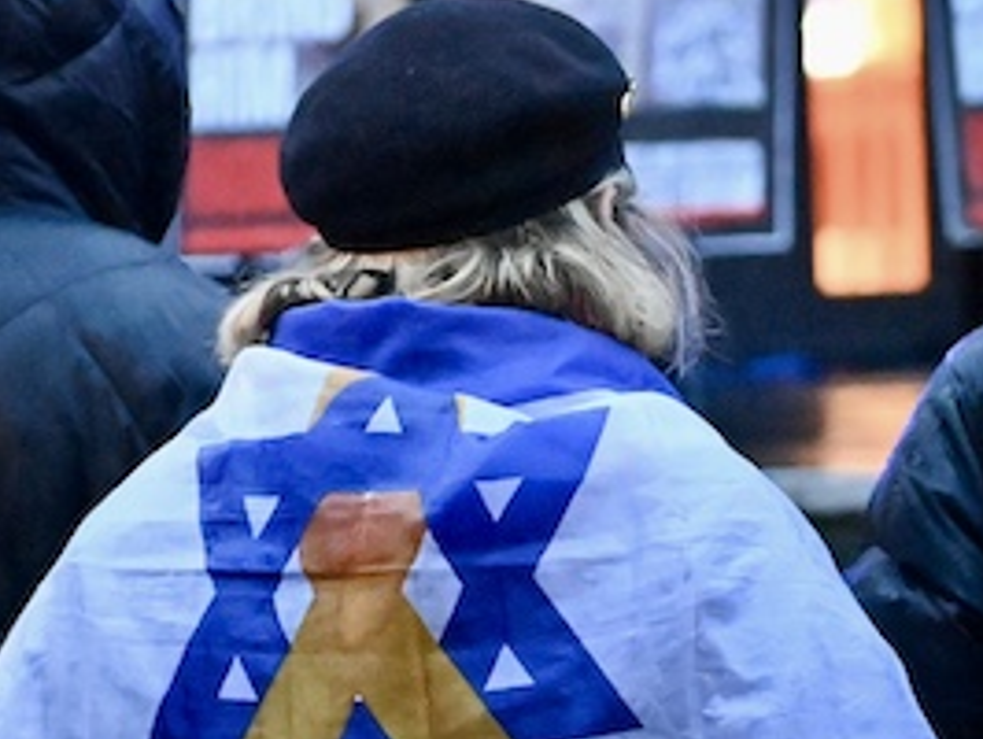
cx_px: 466
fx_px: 7362
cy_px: 593
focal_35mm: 259
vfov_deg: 5.7
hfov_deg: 7.6
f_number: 3.2
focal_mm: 70
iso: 22800
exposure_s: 1/100
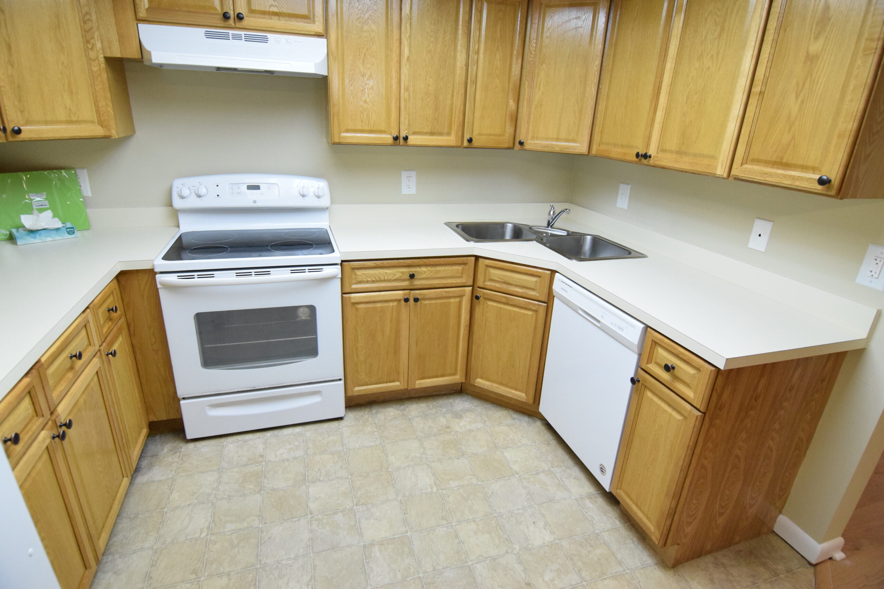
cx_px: 442
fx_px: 442
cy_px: 294
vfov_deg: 67.4
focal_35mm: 18
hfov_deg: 90.0
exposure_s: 1/160
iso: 3200
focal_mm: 12
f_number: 6.3
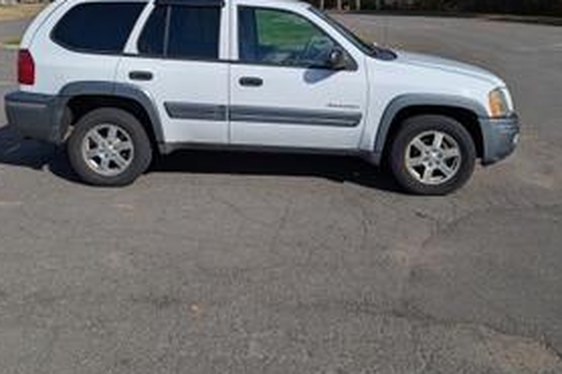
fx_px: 530
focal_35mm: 34
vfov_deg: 37.3
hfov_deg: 55.8
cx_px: 276
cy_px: 69
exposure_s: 1/3906
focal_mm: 6.81
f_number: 1.85
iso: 48
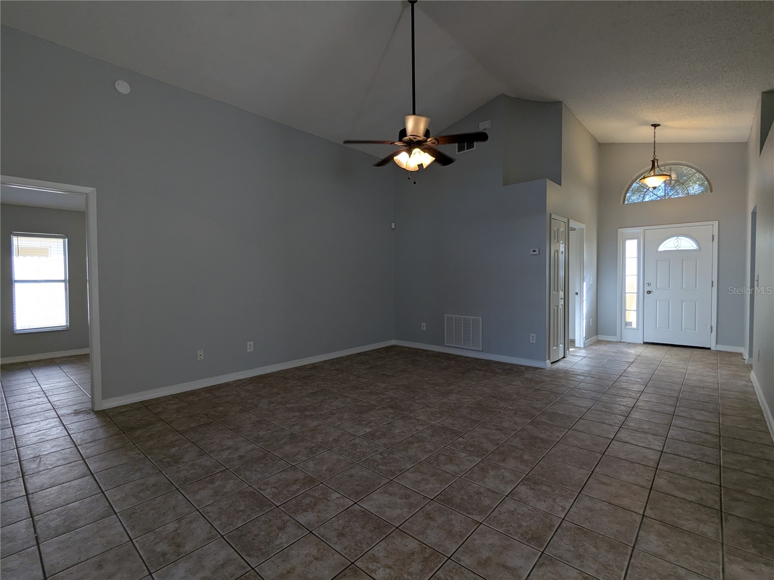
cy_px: 290
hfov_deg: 94.5
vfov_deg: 78.1
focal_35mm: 16
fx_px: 358
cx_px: 387
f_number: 2.2
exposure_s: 1/120
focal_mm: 2.35
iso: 101
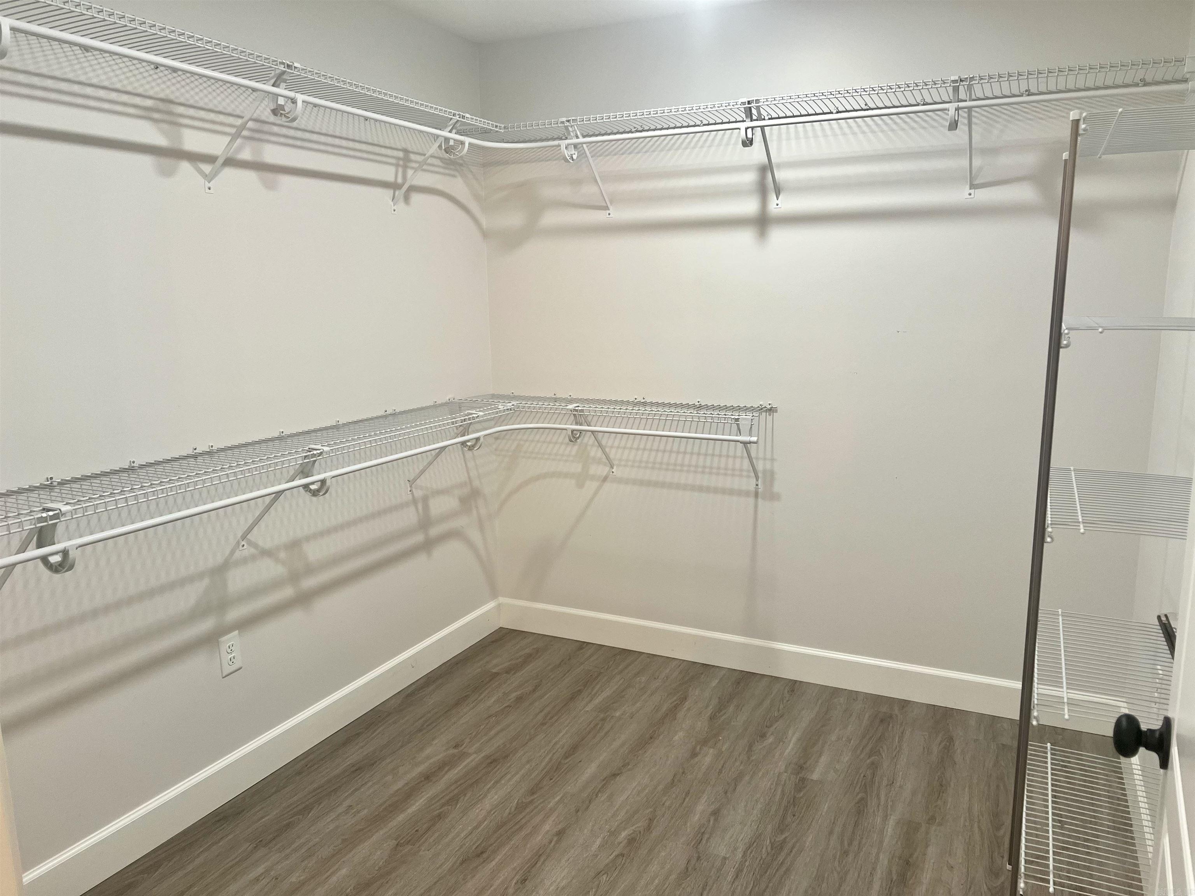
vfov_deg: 53.1
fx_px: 898
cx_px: 598
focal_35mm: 26
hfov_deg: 67.3
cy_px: 448
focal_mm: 5.7
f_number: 1.5
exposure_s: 1/60
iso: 64
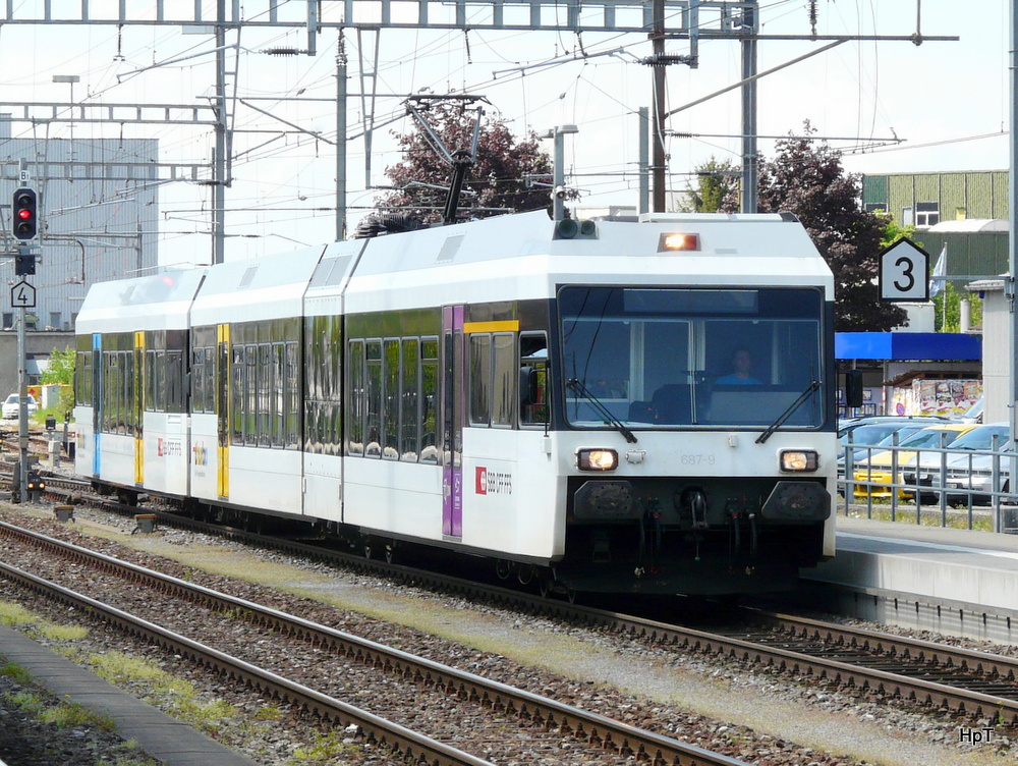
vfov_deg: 9.7
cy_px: 383
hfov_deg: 12.8
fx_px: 4533
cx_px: 509
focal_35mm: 154
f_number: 5.6
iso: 100
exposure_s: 1/250
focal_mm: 25.3
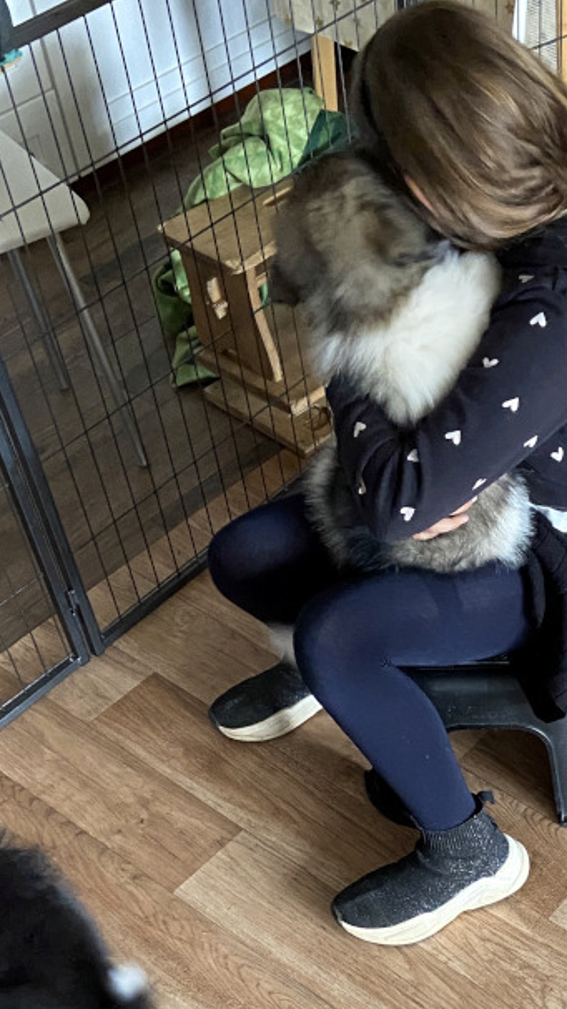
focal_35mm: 53
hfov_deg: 22.1
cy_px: 782
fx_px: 1418
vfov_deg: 38.0
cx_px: 516
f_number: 1.8
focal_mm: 4.25
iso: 640
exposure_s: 1/30
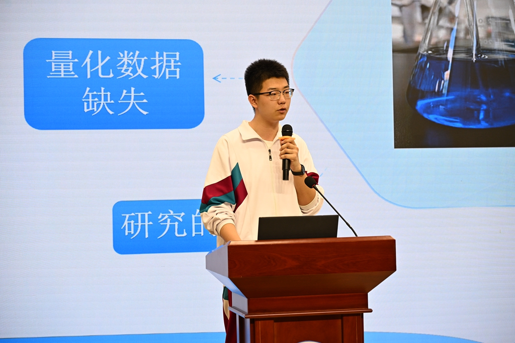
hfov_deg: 27.3
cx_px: 258
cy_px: 172
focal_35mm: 74
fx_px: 1059
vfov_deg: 18.4
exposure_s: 1/200
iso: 400
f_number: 4
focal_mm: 74
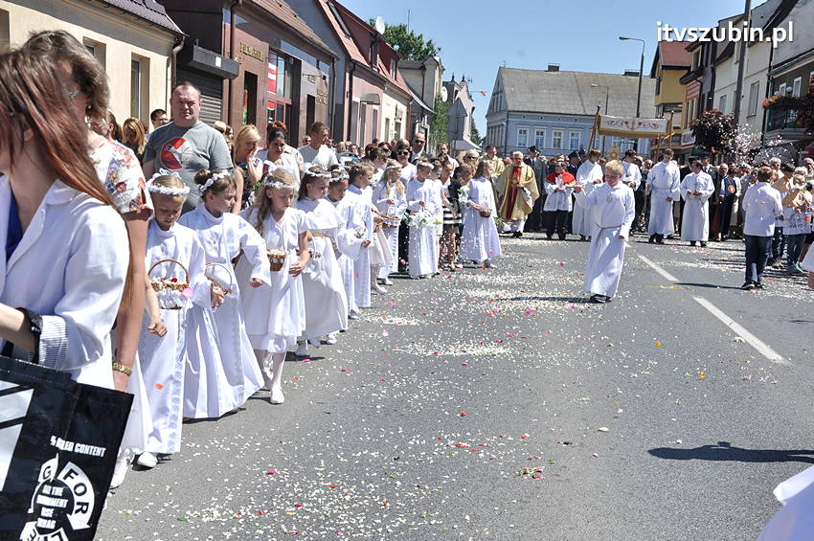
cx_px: 407
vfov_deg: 28.0
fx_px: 1084
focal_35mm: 48
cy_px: 270
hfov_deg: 41.1
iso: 400
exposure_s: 1/500
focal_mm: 32
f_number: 11
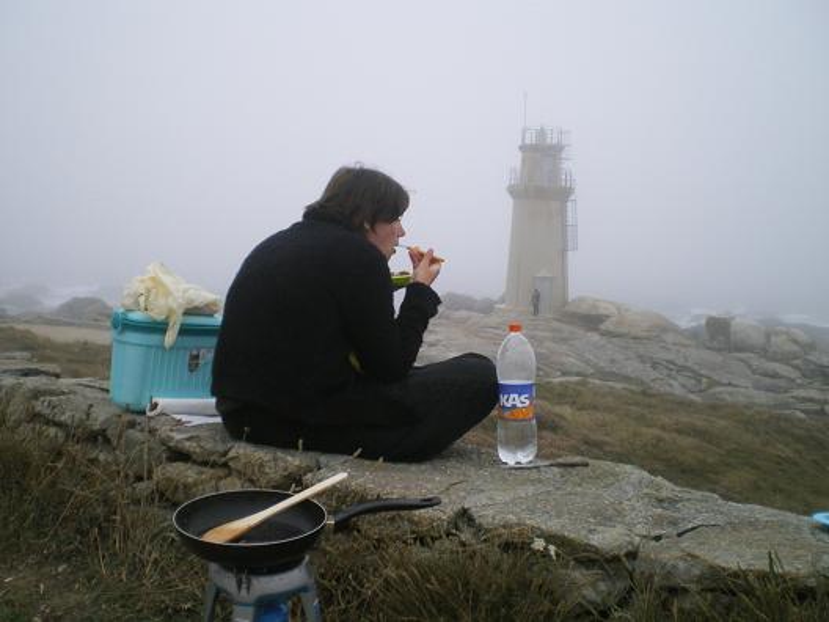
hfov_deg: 49.0
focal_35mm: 38
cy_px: 311
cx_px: 414
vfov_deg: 37.7
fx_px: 910
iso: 200
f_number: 3.1
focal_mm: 6.3
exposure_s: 1/50
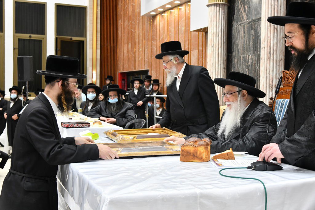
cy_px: 105
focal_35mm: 46
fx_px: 403
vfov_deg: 29.3
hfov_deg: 42.7
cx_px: 158
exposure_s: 1/100
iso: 1600
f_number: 5.6
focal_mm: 46
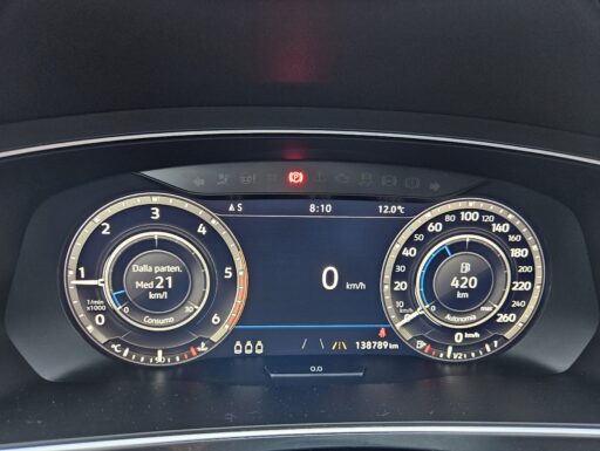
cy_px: 226
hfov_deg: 73.9
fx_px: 399
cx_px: 300
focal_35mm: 23
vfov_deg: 59.0
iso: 640
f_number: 1.8
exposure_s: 1/34
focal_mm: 5.4
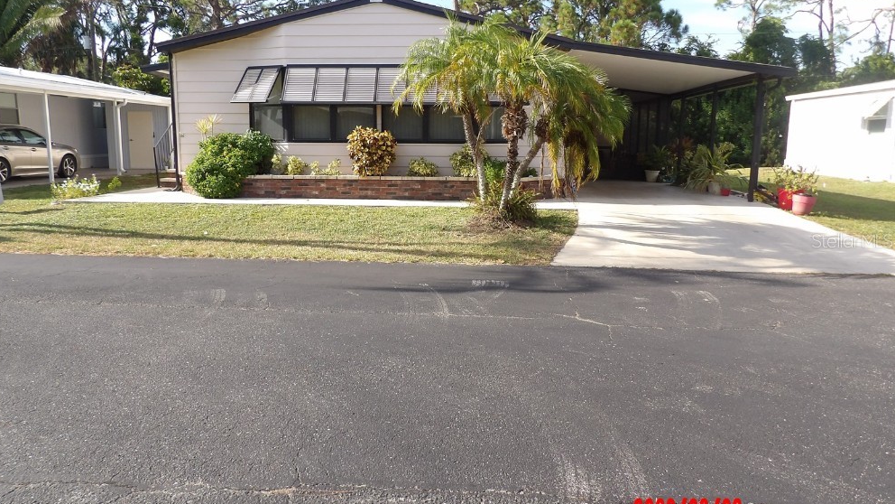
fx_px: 641
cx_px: 435
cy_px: 240
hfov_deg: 69.8
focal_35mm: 27
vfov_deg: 42.9
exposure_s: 1/387
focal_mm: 4.3
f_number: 3.2
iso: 100
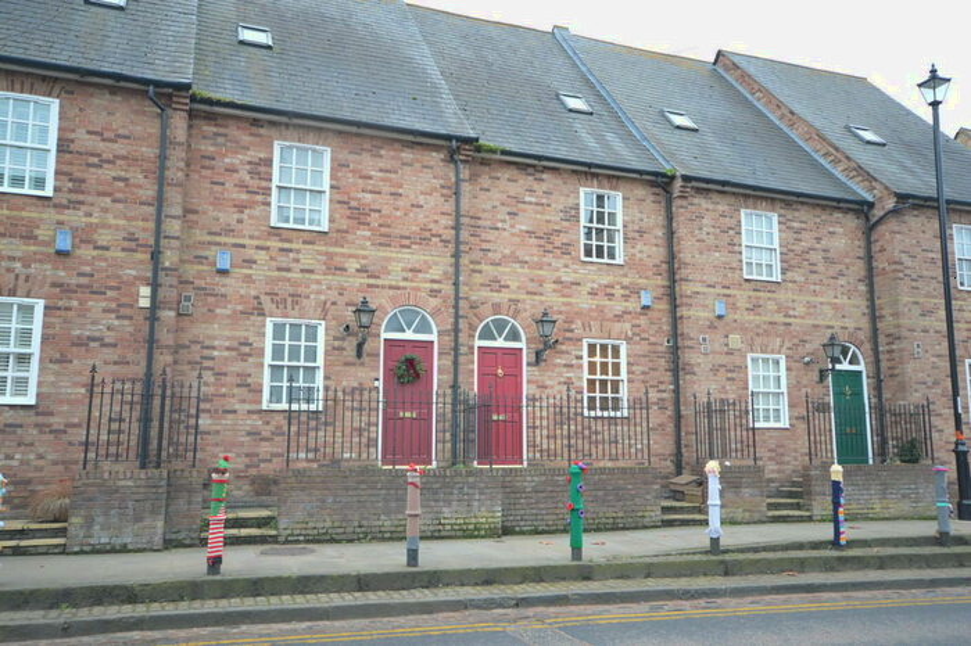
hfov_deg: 62.0
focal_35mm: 30
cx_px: 486
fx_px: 809
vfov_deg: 43.6
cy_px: 323
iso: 1250
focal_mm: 20
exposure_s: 1/60
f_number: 5.6
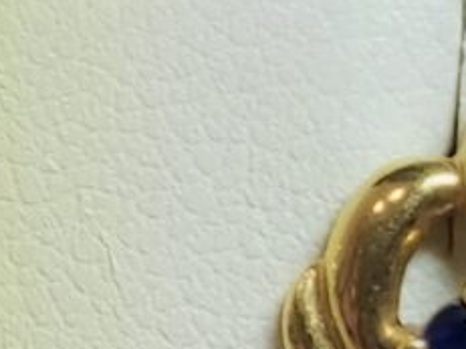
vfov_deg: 20.0
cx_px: 36
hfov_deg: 26.1
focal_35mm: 72
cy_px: 315
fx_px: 969
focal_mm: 3.92
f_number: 1.7
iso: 64
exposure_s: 1/100
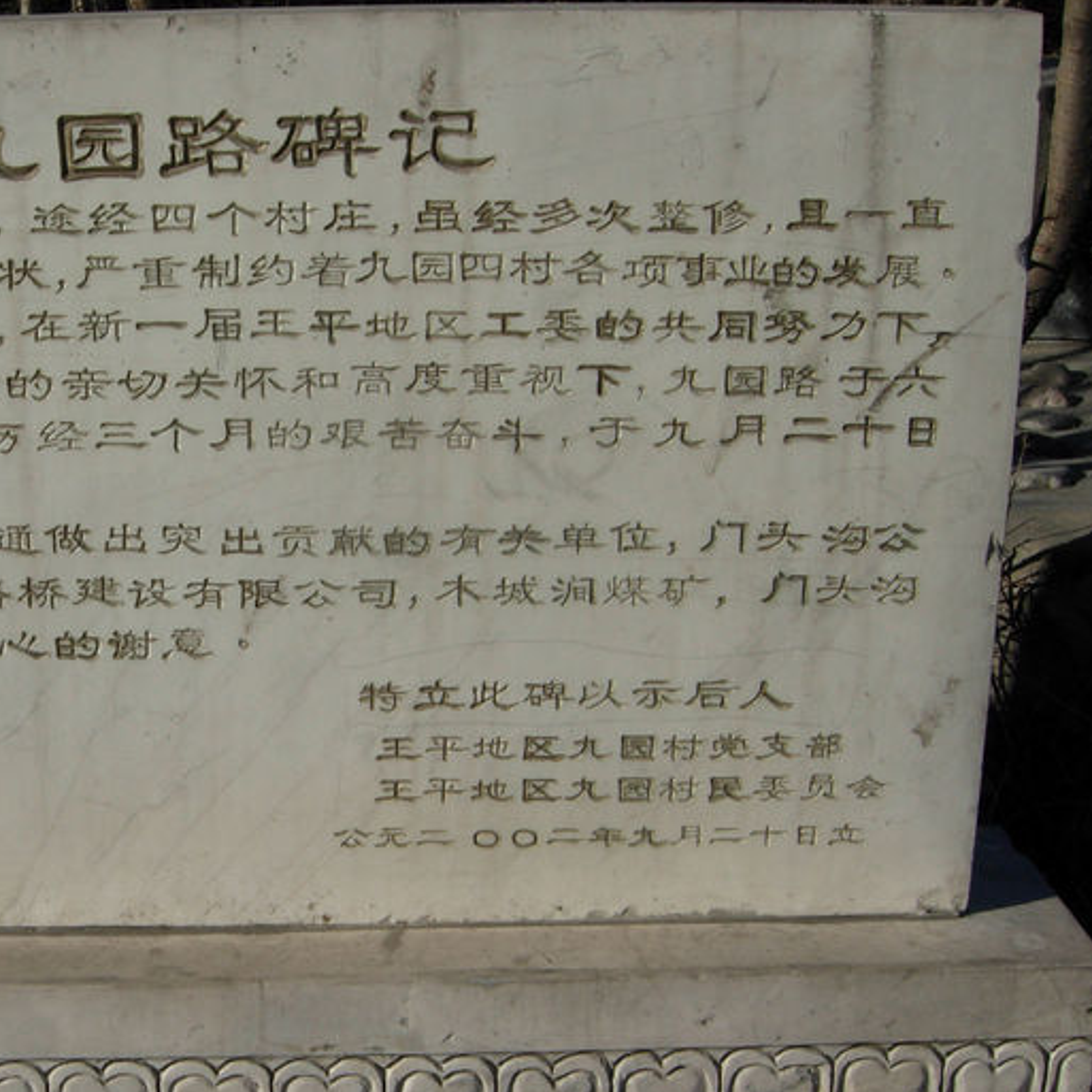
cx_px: 196
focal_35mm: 62
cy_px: 658
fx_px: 2213
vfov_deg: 27.7
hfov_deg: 27.1
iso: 50
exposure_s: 1/470
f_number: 6.8
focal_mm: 7.5
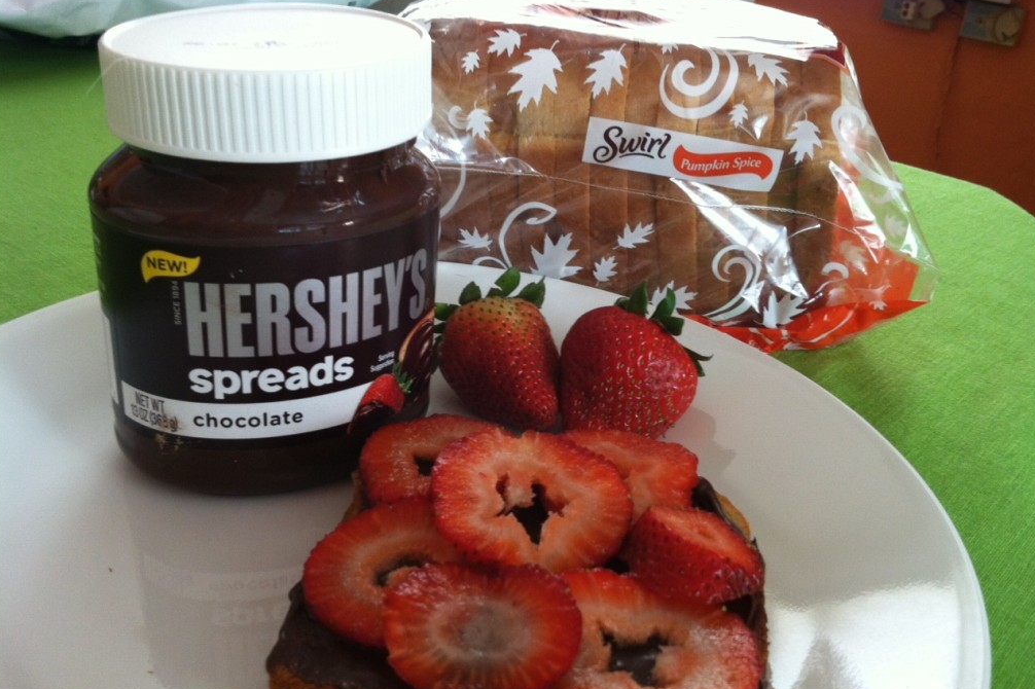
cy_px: 379
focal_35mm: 37
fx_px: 1063
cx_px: 520
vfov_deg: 35.9
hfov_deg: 51.9
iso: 125
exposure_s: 1/15
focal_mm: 3.85
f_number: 2.8
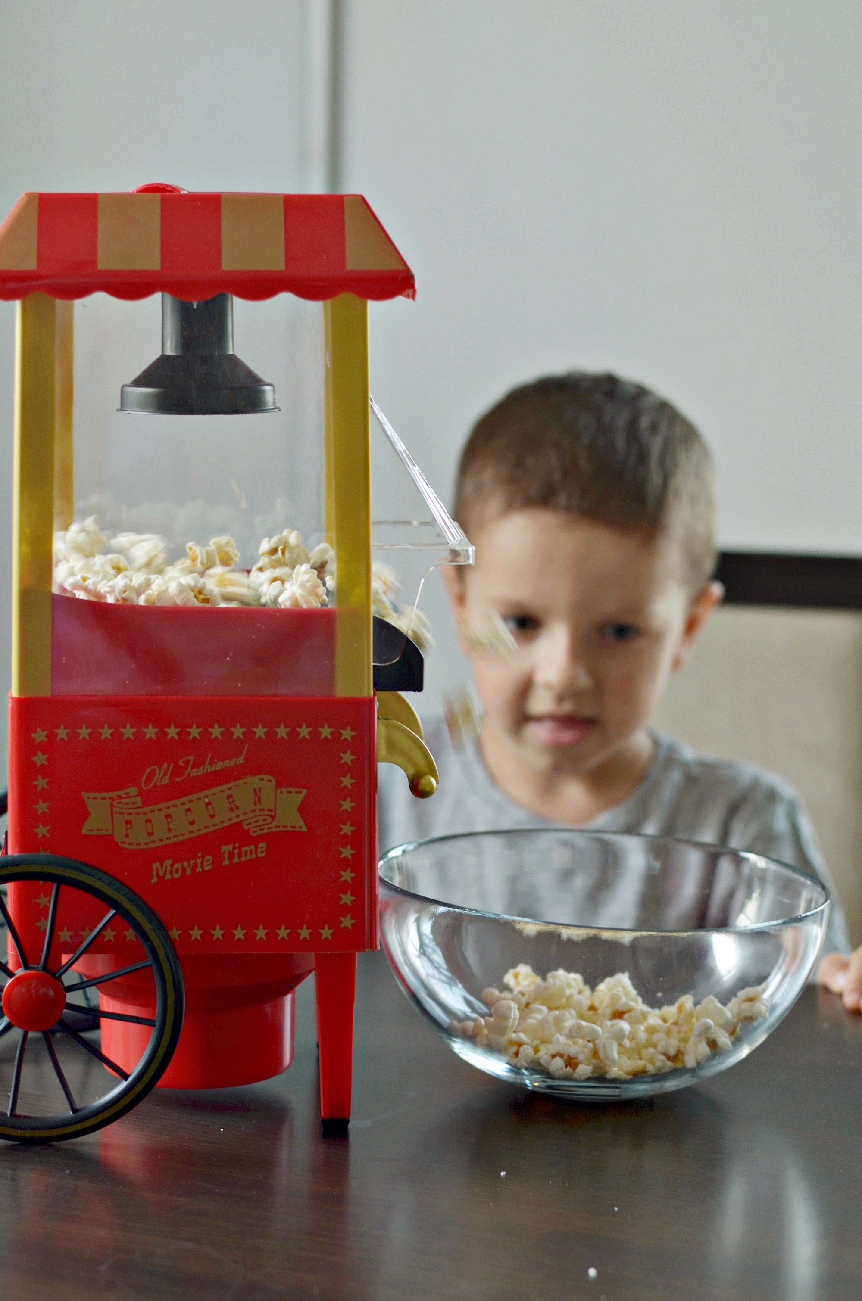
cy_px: 650
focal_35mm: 75
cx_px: 431
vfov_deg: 27.0
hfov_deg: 18.1
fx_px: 2706
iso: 125
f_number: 2.8
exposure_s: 1/60
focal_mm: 50
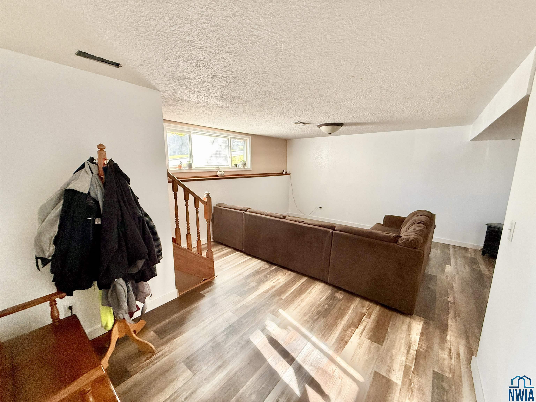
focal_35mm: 14
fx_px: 217
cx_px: 268
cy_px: 201
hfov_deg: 102.1
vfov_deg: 85.7
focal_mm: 2.22
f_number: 2.2
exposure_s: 1/99
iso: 320
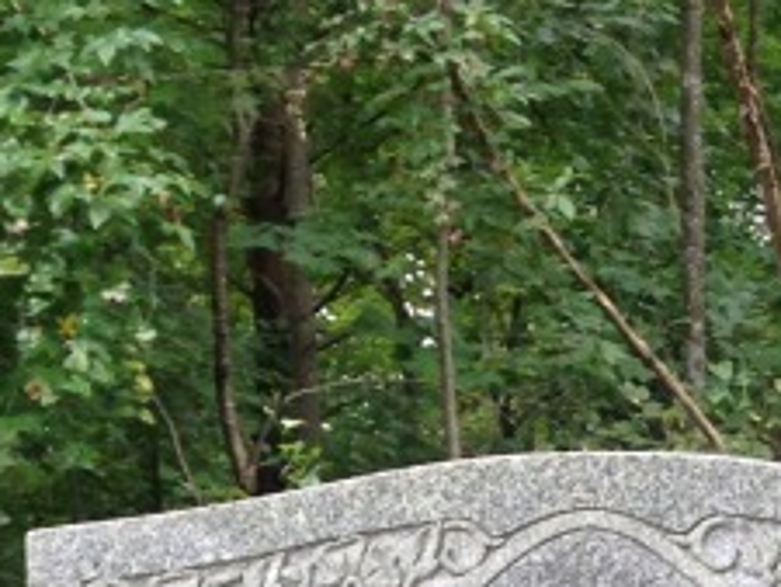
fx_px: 3386
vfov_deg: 9.3
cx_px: 639
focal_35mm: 150
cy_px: 1195
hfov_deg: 13.1
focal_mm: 4.12
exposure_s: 1/60
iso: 64
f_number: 2.4
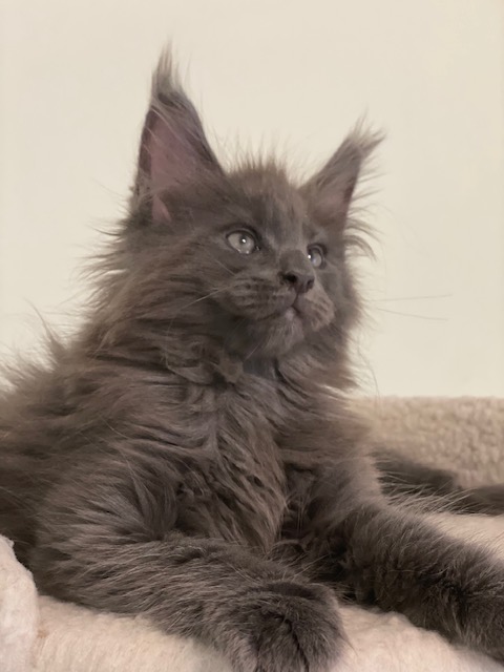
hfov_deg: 28.0
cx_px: 252
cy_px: 336
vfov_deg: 36.8
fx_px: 1009
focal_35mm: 52
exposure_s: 1/30
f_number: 2
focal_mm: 6
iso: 320
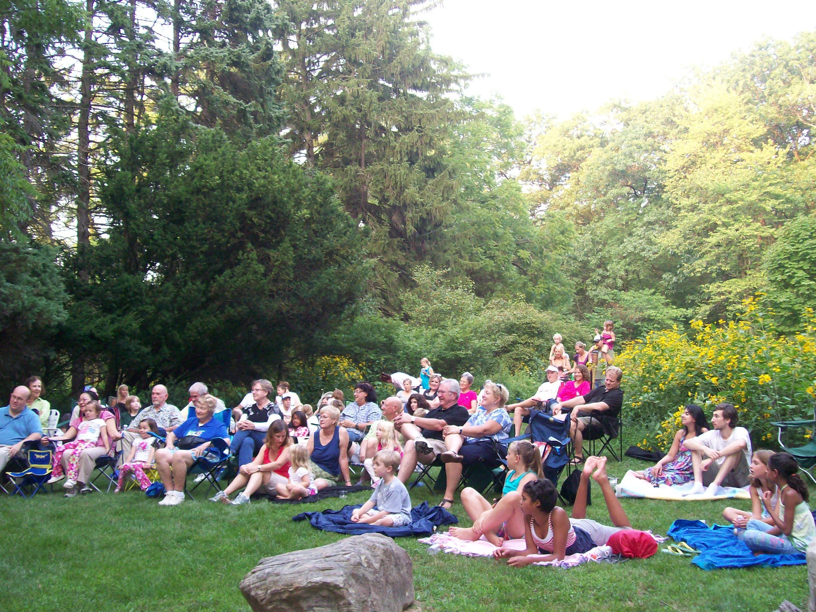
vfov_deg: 39.7
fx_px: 849
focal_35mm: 36
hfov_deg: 51.4
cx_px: 408
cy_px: 306
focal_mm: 6
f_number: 2.7
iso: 140
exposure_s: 1/64
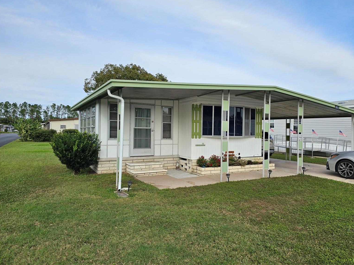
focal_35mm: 24
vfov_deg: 56.8
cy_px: 129
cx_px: 182
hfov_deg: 71.6
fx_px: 245
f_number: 1.7
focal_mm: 6.3
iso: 10
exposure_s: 1/973
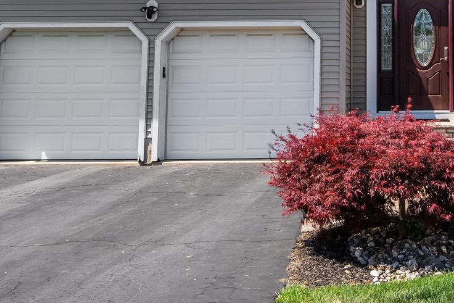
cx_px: 420
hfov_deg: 29.9
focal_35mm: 64
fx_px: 807
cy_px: -18
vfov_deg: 20.4
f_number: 9
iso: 640
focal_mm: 23
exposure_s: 1/1000
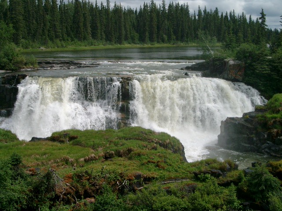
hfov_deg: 31.2
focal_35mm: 62
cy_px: 106
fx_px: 505
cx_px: 141
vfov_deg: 23.7
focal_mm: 12.6
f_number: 6.5
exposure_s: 1/800
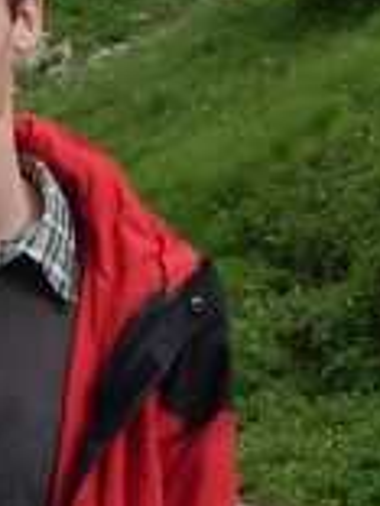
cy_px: 525
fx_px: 3645
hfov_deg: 5.9
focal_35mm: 249
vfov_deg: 7.9
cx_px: -328
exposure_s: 1/125
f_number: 8.4
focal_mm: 6.3
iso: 80
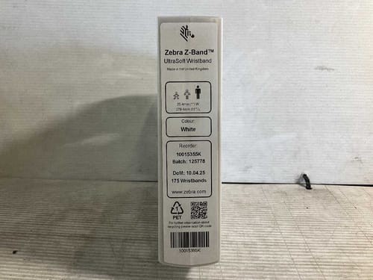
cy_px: 140
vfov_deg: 48.2
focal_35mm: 29
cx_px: 186
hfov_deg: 61.7
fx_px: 312
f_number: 1.8
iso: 40
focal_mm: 3
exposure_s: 1/50
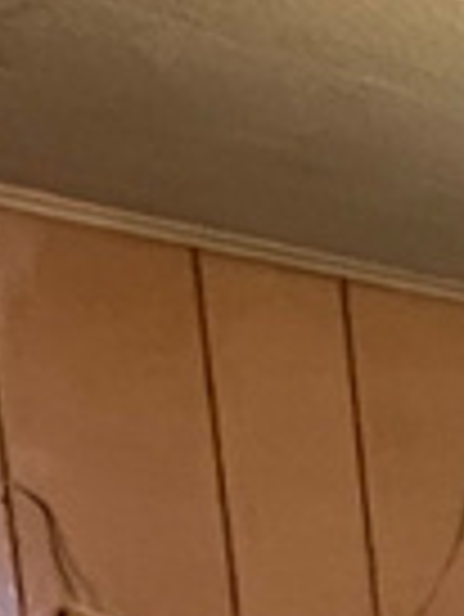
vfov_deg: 17.2
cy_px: 1043
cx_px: 1842
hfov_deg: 8.3
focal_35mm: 97
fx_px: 1731
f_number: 1.8
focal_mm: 1.57
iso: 800
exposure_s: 1/40
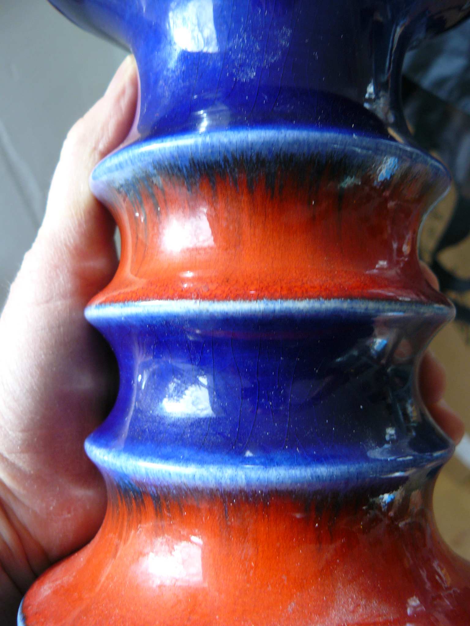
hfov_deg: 39.7
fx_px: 652
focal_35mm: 36
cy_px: 313
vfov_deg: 51.4
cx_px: 235
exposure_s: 1/40
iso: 100
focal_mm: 6
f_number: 2.8
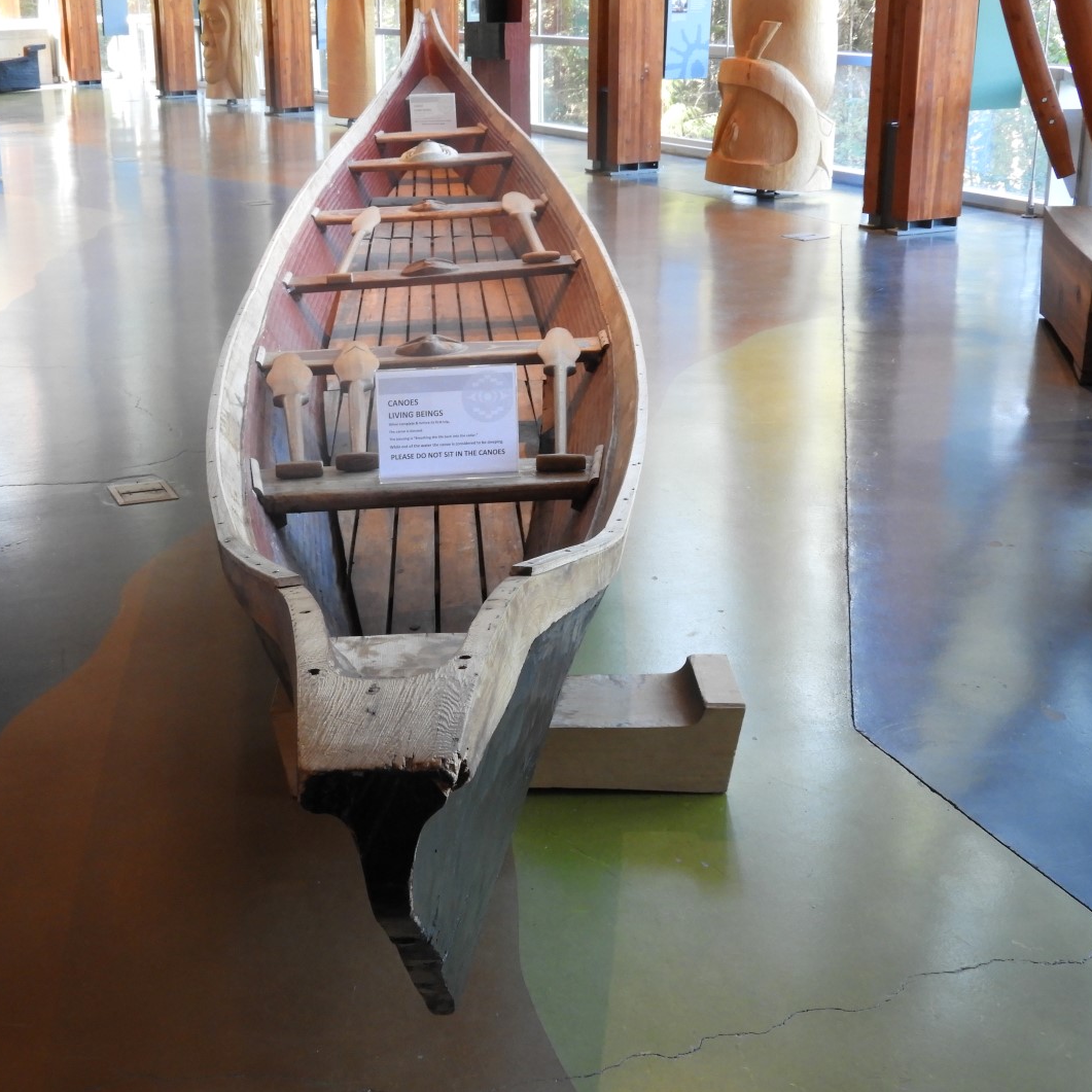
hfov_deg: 35.2
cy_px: 547
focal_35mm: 48
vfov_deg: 35.4
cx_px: 414
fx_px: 1713
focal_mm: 7.2
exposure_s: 1/30
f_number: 3.8
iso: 320
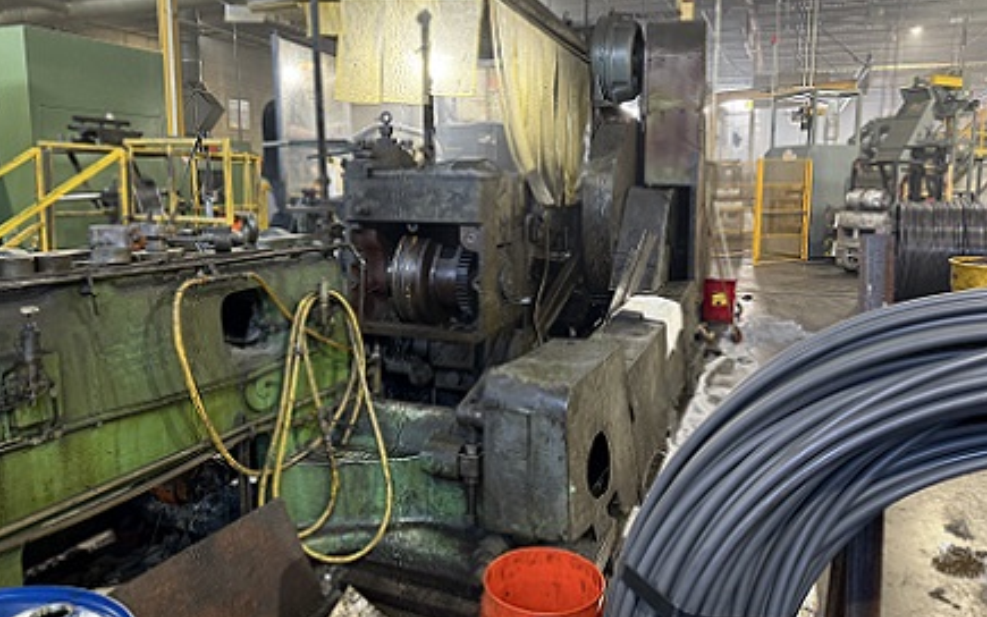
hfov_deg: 70.4
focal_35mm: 26
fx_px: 699
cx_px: 500
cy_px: 276
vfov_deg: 47.5
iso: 500
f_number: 1.78
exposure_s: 1/60
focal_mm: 6.76
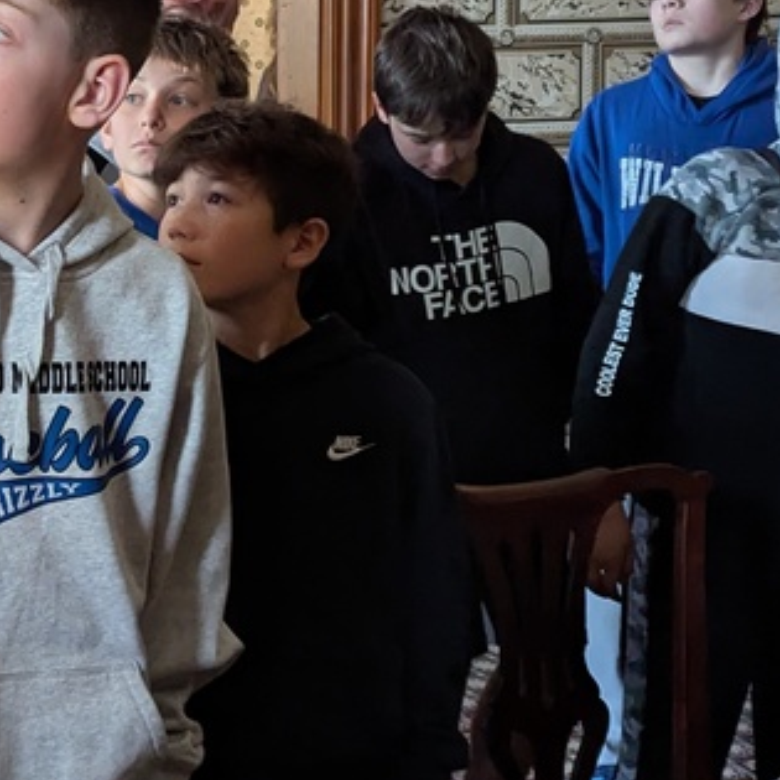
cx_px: -104
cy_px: 306
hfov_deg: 23.3
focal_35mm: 69
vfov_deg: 24.9
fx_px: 1759
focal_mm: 6.81
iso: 893
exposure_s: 1/122
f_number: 1.85
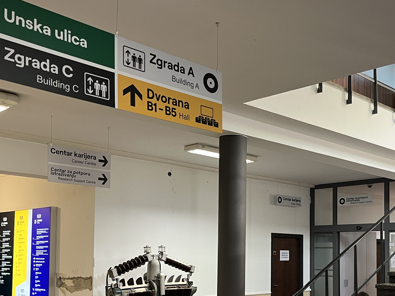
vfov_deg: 30.9
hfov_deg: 40.8
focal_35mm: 46
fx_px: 525
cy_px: 226
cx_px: 256
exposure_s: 1/50
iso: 200
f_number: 1.6
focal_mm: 5.1
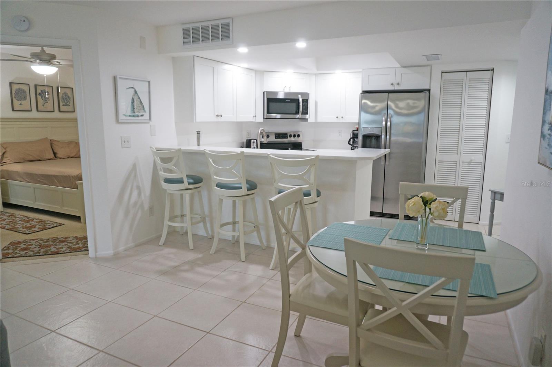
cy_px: 184
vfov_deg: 53.0
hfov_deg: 73.8
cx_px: 276
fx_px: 367
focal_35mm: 24
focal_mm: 16
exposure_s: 1/60
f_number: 4
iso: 320
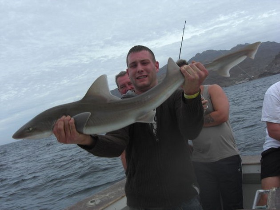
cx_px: 140
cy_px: 105
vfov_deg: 37.7
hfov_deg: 49.0
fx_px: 307
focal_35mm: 38
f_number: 8
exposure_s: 1/250
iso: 80
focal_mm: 7.9
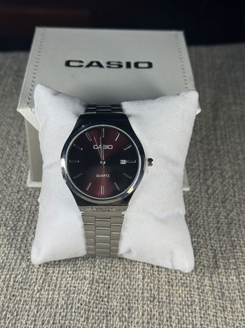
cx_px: 108
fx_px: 510
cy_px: 158
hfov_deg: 27.0
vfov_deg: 35.6
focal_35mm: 54
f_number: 1.78
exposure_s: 1/333
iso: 64
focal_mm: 6.76
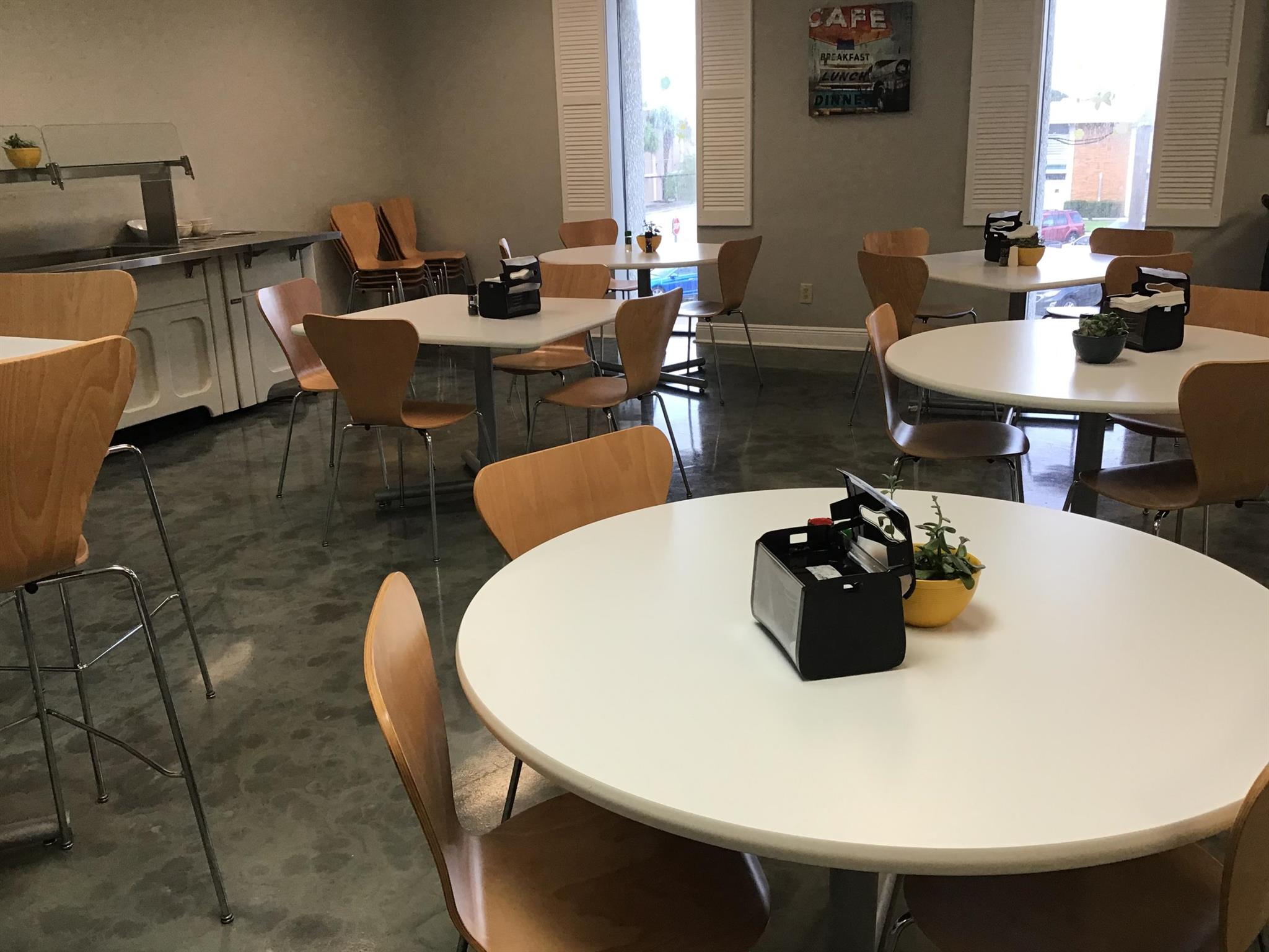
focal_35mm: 31
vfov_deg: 45.4
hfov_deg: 58.4
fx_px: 1136
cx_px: 634
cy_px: 476
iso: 50
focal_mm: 3.3
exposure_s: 1/30
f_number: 2.4
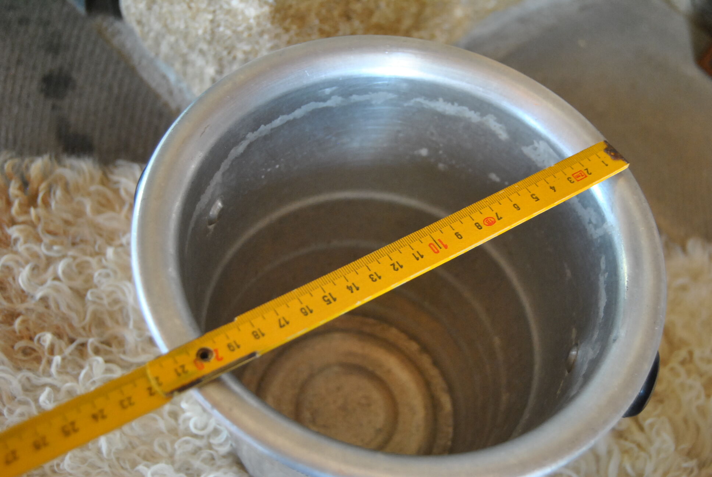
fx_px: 921
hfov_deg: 42.3
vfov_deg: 29.0
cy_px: 238
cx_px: 356
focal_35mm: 46
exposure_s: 1/30
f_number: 4.2
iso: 900
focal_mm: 31
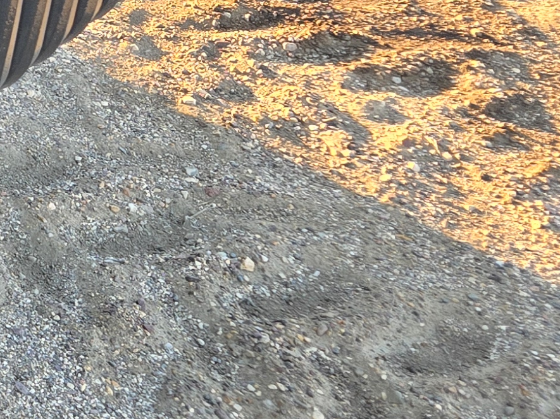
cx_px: -338
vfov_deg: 13.9
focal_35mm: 104
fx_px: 1682
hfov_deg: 16.7
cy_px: -61
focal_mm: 5.4
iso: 64
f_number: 1.8
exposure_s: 1/180
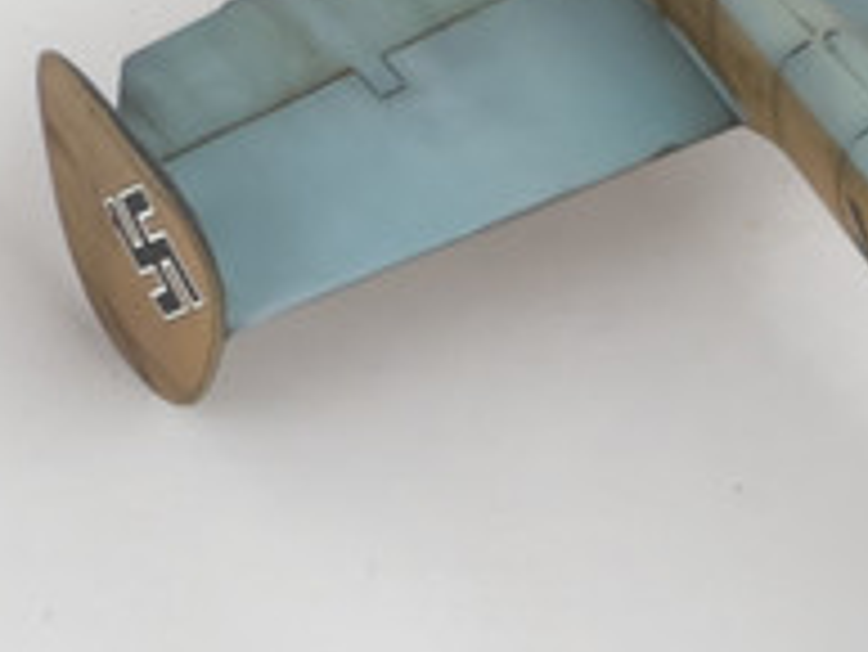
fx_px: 10664
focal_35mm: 425
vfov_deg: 3.5
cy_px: 1012
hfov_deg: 4.6
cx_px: 1774
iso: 40
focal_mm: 9
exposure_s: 1/100
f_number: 2.8
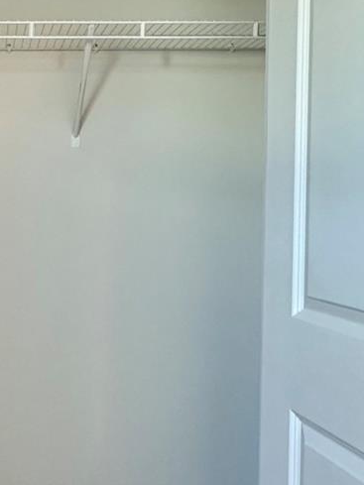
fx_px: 617
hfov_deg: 29.7
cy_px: 216
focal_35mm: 44
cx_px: -33
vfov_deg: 42.9
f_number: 2.2
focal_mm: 2.22
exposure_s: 1/60
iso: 400
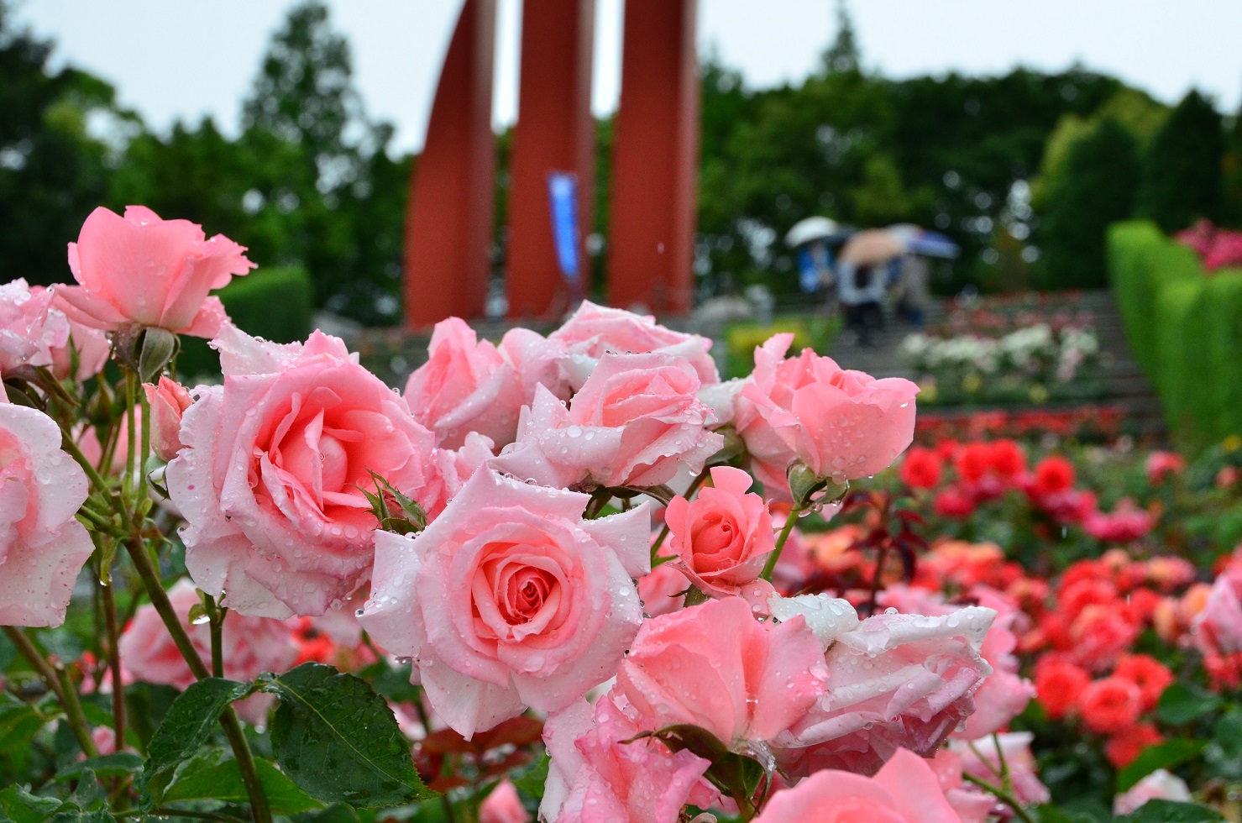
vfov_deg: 25.0
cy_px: 412
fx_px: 1859
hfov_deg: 36.9
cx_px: 621
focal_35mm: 54
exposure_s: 1/1250
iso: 800
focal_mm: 36
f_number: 9
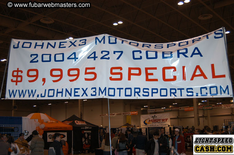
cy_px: 78
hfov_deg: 43.6
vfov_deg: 29.8
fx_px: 292
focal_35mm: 45
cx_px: 117
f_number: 5
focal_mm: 30
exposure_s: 1/60
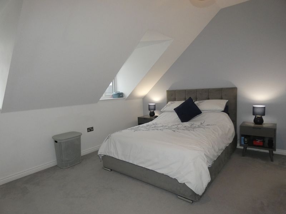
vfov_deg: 66.0
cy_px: 107
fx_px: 165
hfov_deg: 81.7
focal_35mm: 20
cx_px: 143
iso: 500
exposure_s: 1/60
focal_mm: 3.6
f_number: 2.8
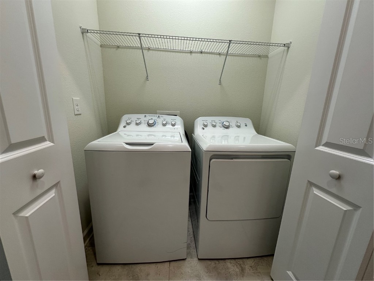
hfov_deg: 102.1
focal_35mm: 14
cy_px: 140
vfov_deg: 85.7
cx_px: 187
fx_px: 151
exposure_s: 1/120
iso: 200
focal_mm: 2.22
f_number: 2.2
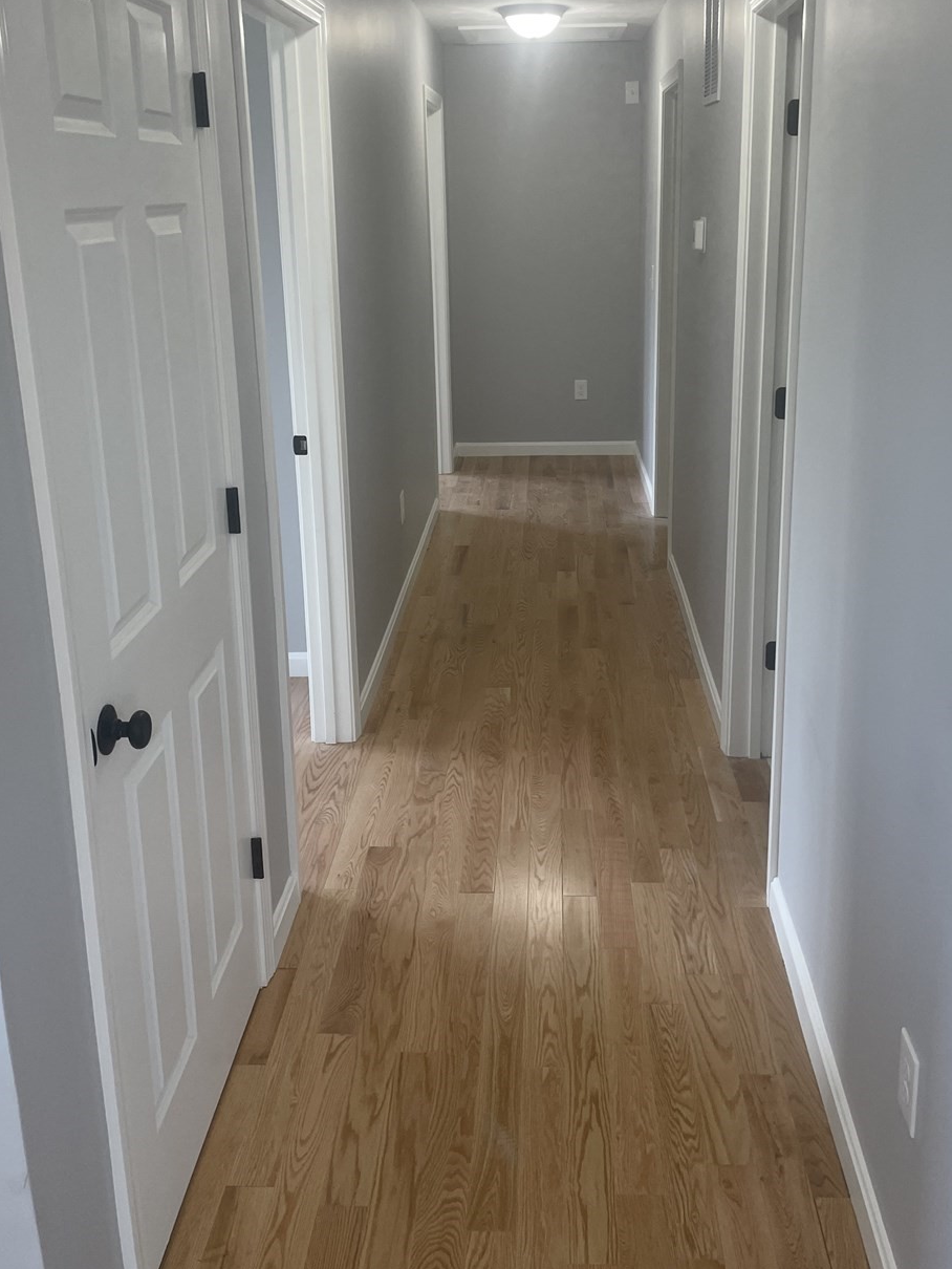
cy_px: 500
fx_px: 1210
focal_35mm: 33
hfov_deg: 42.9
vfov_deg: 54.9
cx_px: 534
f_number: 1.6
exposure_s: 1/120
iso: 80
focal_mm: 4.2
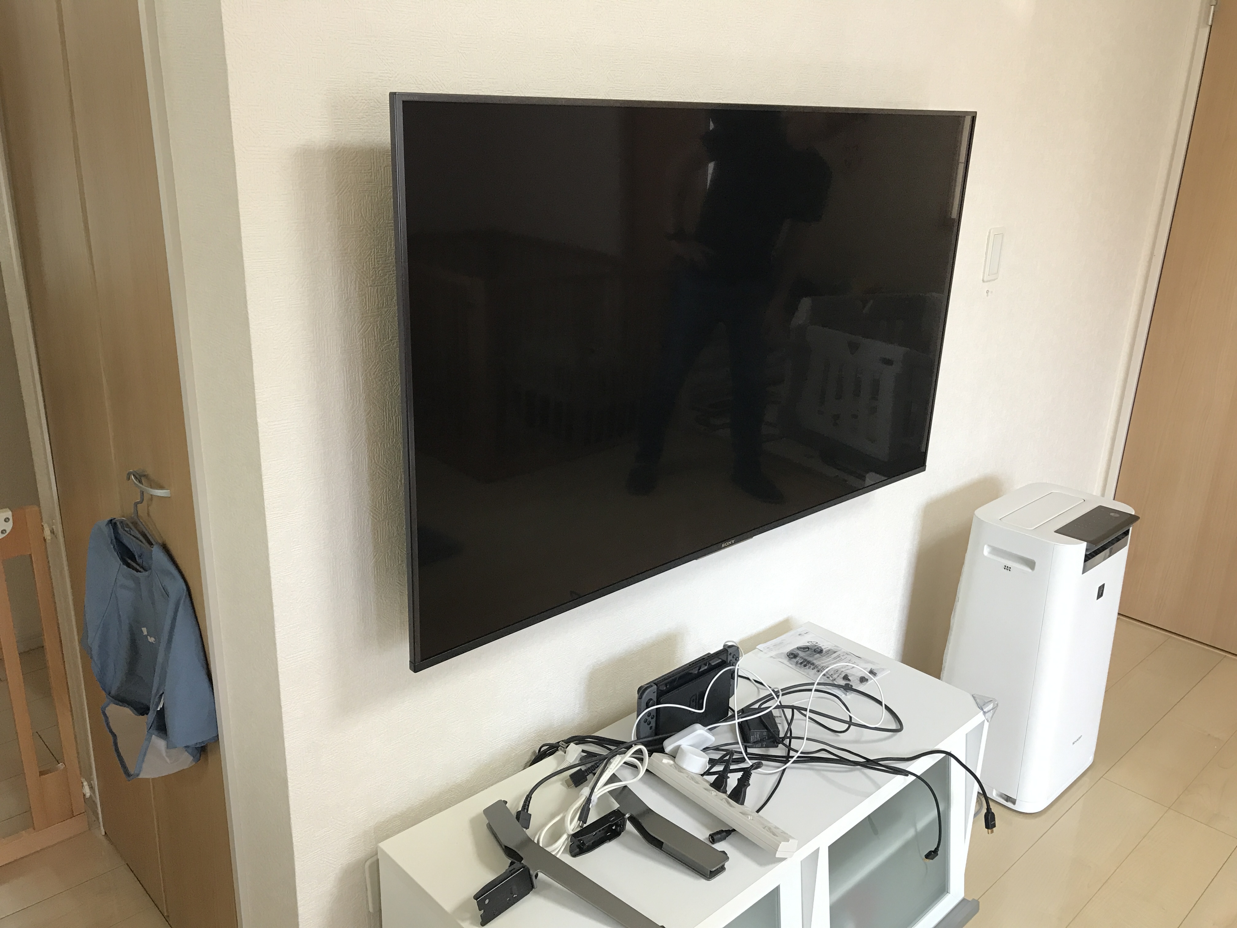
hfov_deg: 63.4
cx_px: 618
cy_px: 464
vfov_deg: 49.7
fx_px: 1001
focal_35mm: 28
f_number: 1.8
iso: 32
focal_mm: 3.99
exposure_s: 1/33
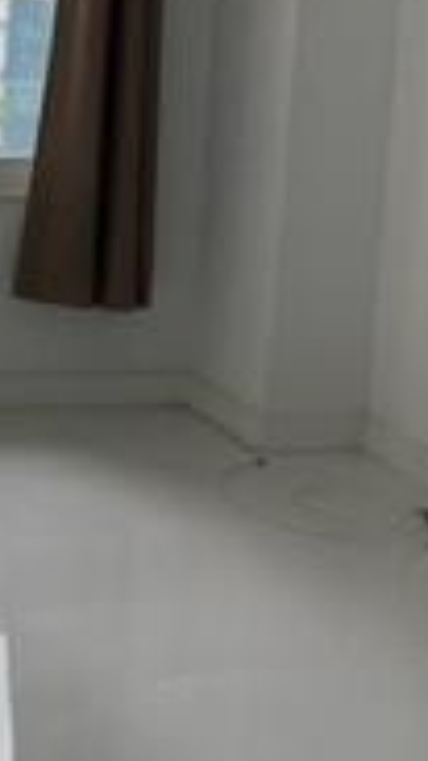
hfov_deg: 11.4
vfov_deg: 21.3
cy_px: 137
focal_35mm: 99
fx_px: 1996
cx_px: -341
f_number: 1.6
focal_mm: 5.1
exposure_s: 1/246
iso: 32
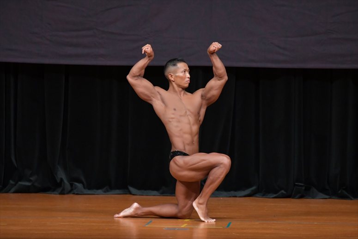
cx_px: 179
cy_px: 120
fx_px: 3131
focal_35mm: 315
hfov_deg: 6.5
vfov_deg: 4.4
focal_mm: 210
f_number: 5.6
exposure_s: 1/400
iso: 4000
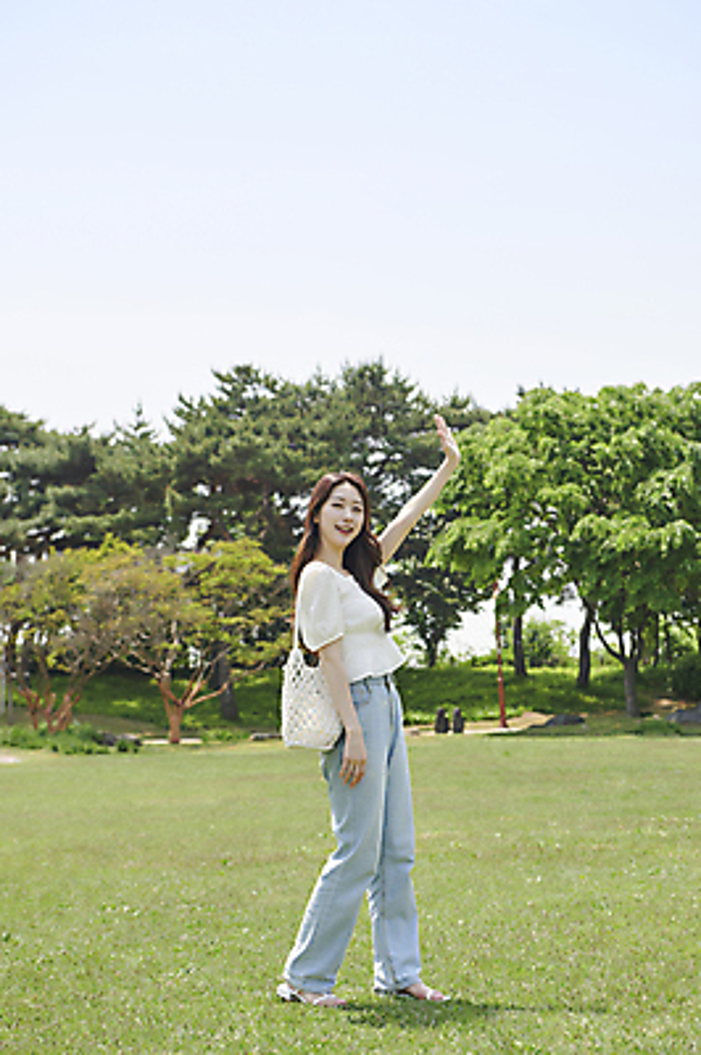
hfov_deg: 21.9
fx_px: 1814
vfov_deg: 32.4
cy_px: 528
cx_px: 350
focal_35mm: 62
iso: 160
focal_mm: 52
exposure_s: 1/500
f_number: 5
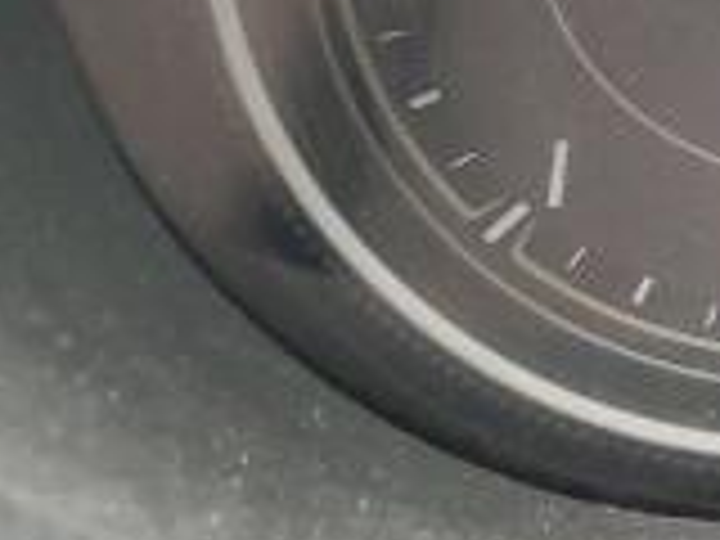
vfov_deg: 11.1
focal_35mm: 130
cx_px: 1652
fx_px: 2704
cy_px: -166
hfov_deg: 12.4
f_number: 1.5
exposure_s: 1/60.2
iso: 244
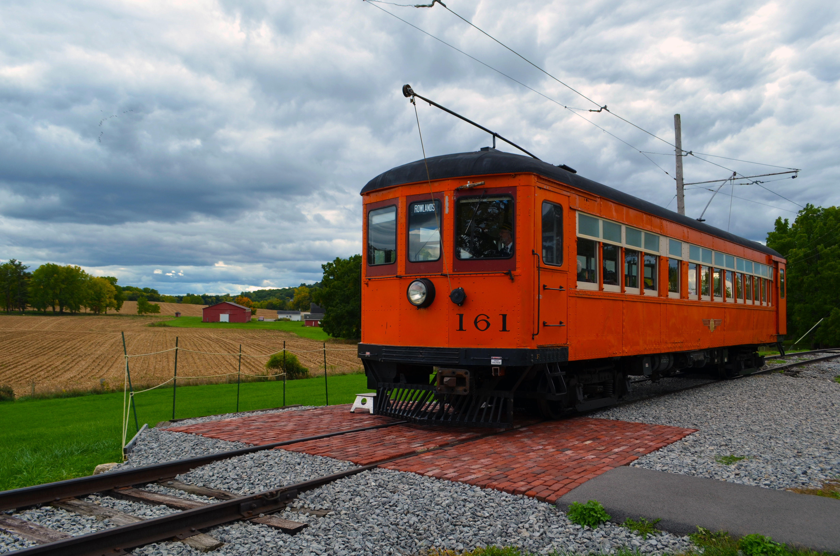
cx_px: 420
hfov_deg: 62.0
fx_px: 699
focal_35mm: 30
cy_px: 278
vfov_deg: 43.4
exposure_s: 1/250
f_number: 8
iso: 180
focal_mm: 20
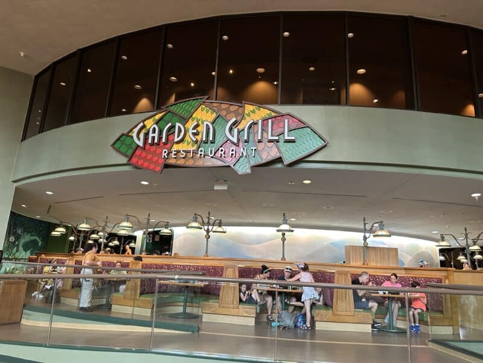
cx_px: 242
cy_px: 182
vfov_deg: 56.8
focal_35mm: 24
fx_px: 335
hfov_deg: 71.6
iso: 500
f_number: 1.78
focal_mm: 6.86
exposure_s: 1/60
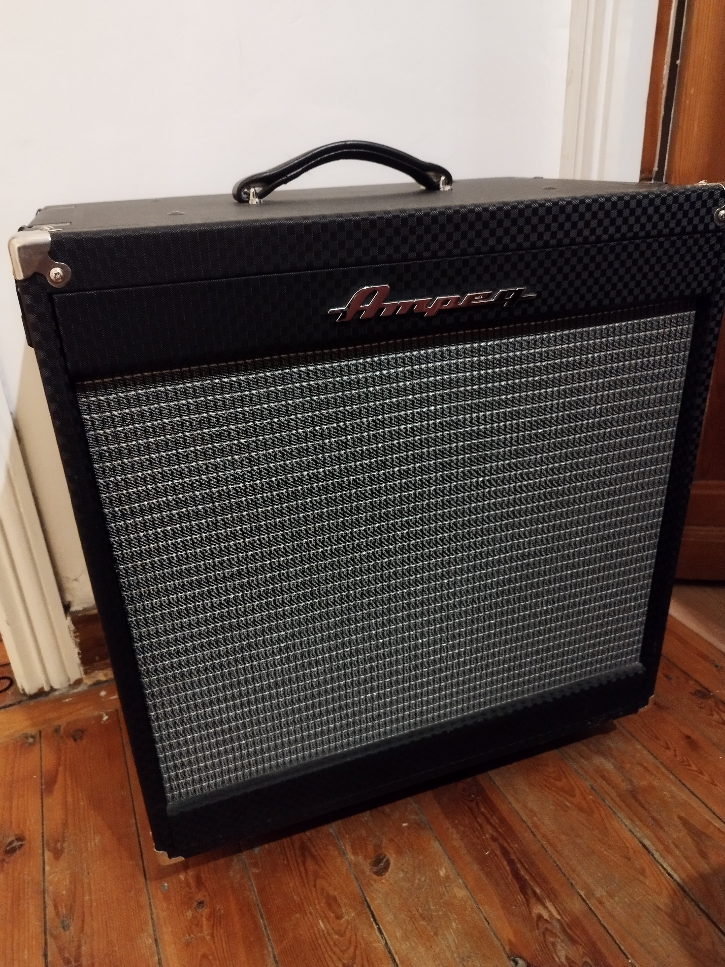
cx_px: 362
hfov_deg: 56.8
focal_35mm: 24
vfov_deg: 71.6
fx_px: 670
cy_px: 484
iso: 2300
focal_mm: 5.89
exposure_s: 1/14.3
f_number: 1.89
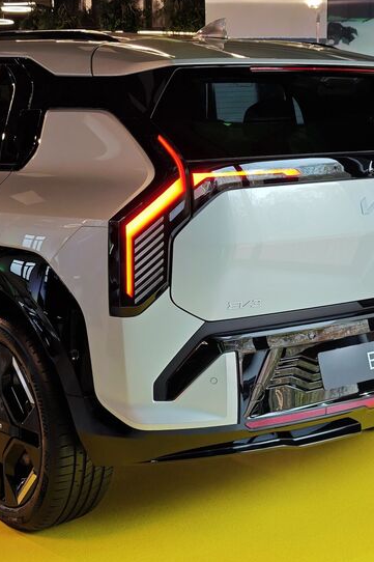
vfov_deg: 31.0
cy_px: 279
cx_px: 225
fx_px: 1013
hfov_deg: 20.9
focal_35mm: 65
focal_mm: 8.72
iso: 125
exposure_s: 1/60
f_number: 1.63
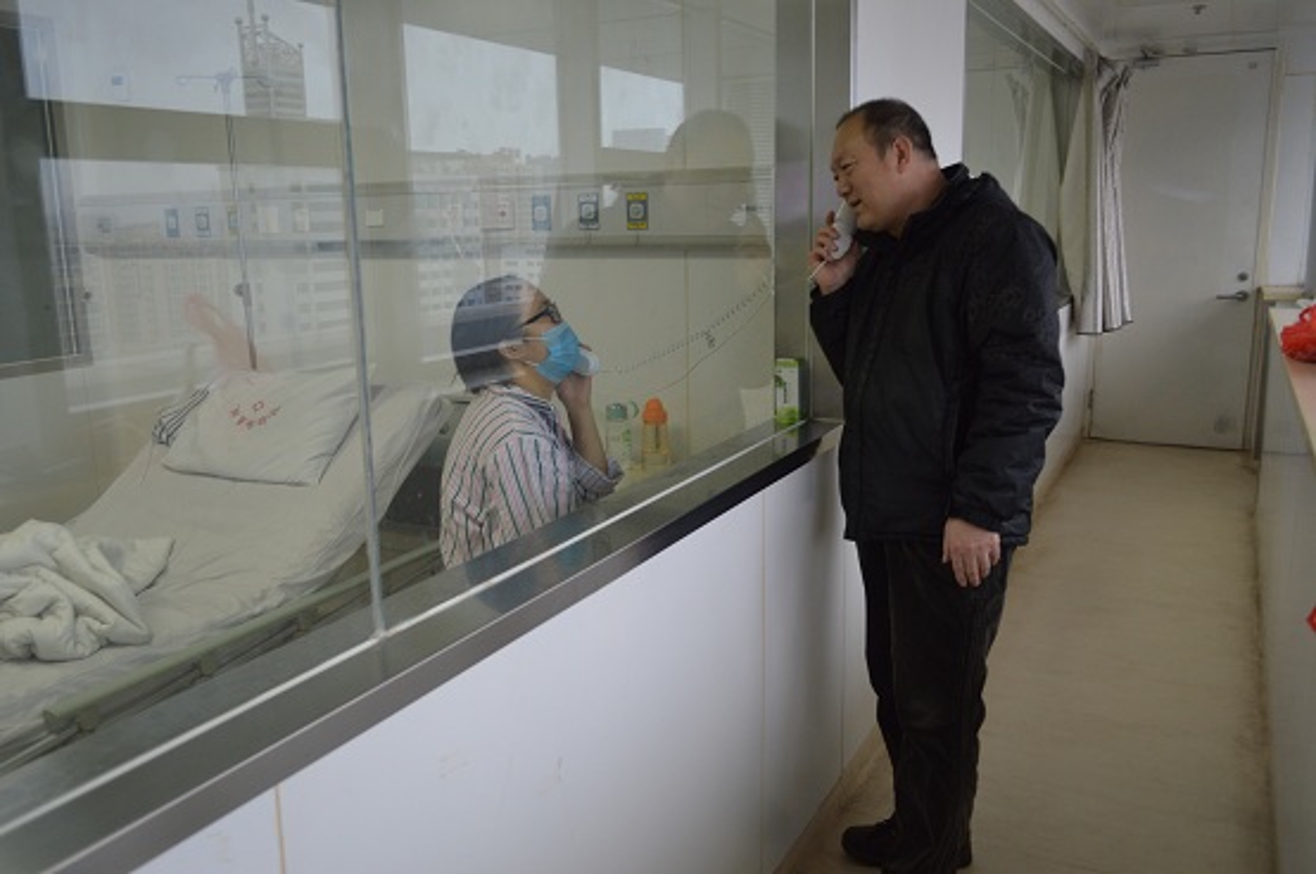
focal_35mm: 30
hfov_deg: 62.0
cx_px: 658
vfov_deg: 43.5
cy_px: 437
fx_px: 1095
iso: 400
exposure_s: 1/30
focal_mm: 20
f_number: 3.8
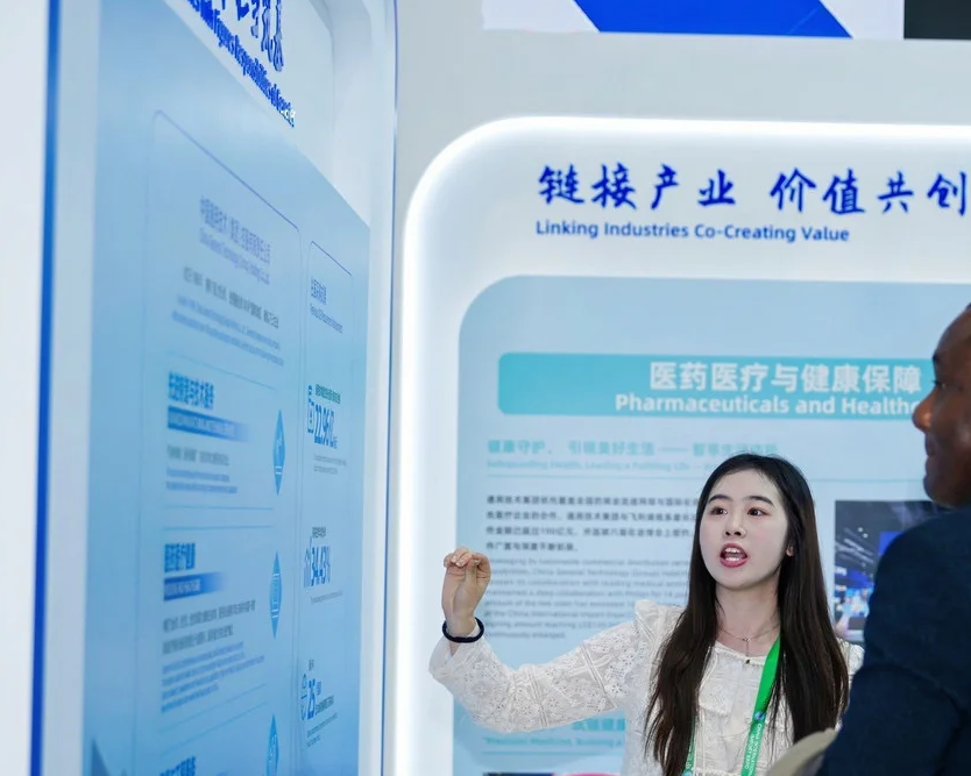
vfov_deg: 17.0
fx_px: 2586
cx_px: 808
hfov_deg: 21.0
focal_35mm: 90
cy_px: 507
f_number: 2.8
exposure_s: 1/160
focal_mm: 50
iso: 200
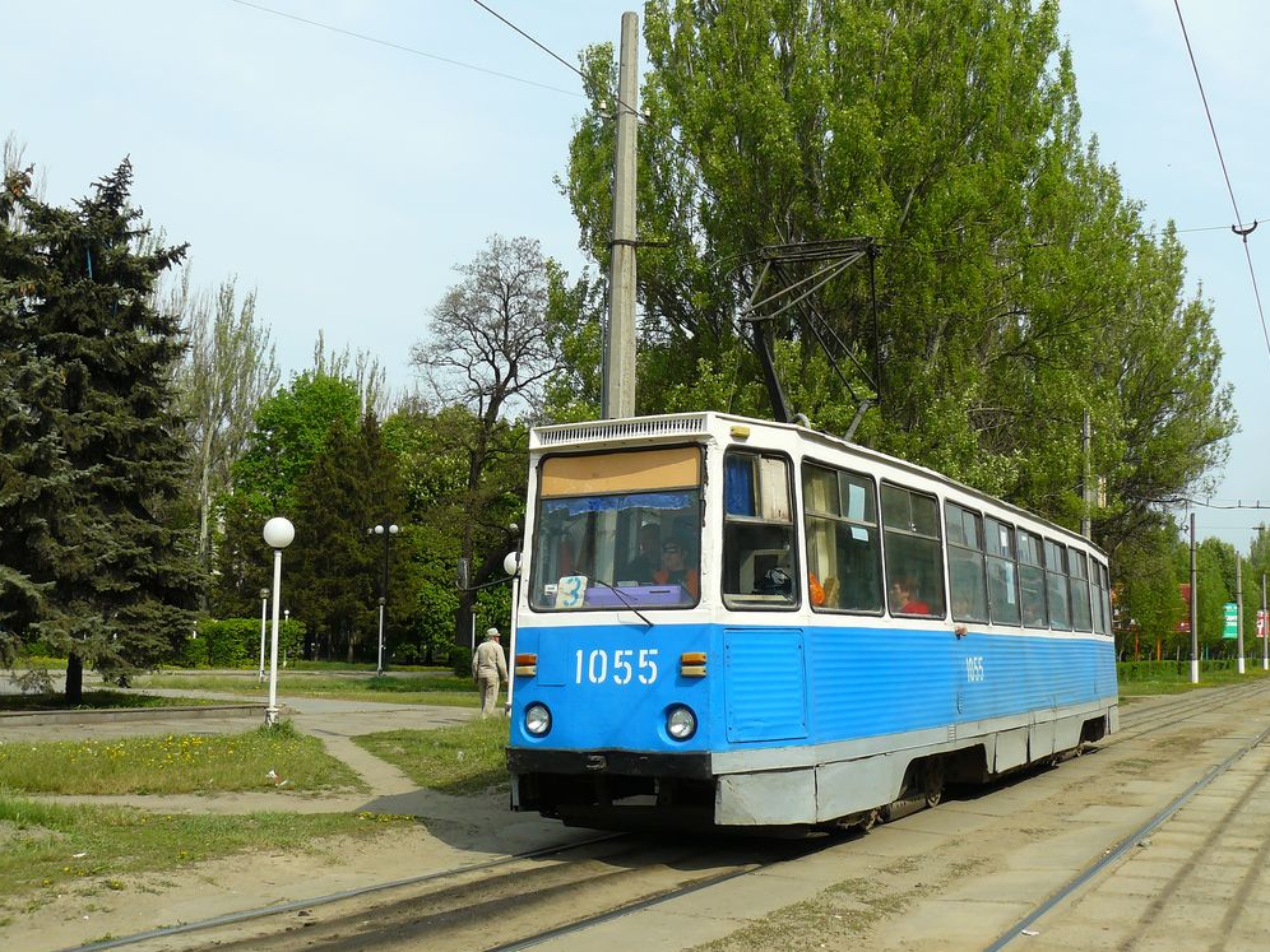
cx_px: 641
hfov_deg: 50.1
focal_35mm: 37
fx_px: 1357
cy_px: 468
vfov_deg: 38.7
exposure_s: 1/640
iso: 100
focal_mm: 6
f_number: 4
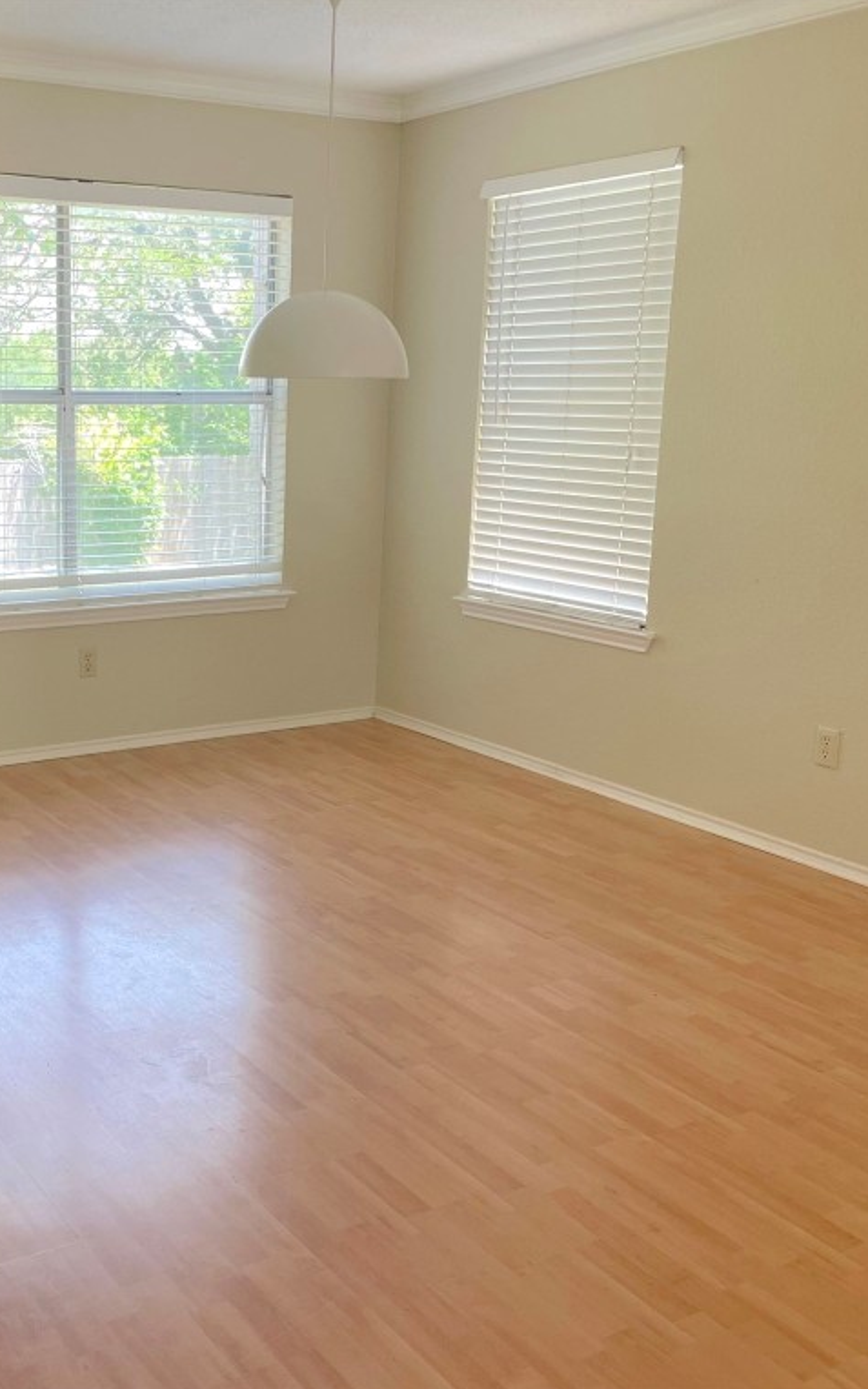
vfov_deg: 52.7
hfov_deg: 33.4
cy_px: 695
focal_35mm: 37
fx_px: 1400
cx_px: 162
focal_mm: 4.2
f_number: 1.6
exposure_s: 1/102
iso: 125
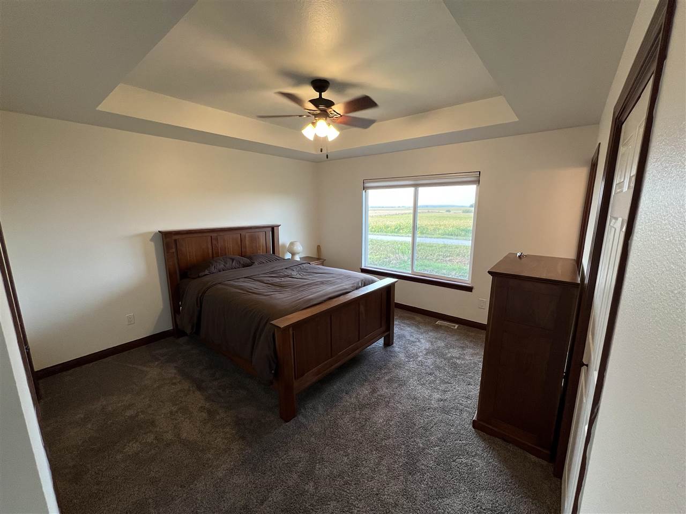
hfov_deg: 106.2
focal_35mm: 13
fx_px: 258
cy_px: 257
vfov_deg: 89.9
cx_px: 343
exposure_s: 1/120
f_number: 1.8
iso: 250
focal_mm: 1.57
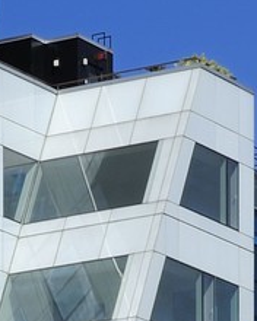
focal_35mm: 327
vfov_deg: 5.5
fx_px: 3109
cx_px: -199
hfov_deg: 4.7
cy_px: 997
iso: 200
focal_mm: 48
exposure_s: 1/200
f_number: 14
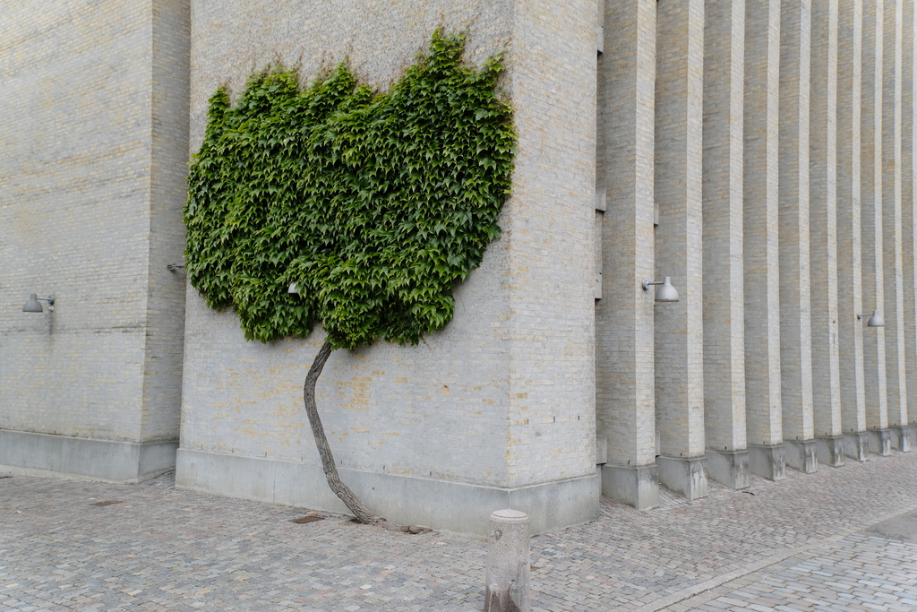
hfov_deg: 61.9
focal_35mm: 30
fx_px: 764
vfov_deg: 43.6
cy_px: 306
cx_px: 458
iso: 640
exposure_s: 1/1100
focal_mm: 20
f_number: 4
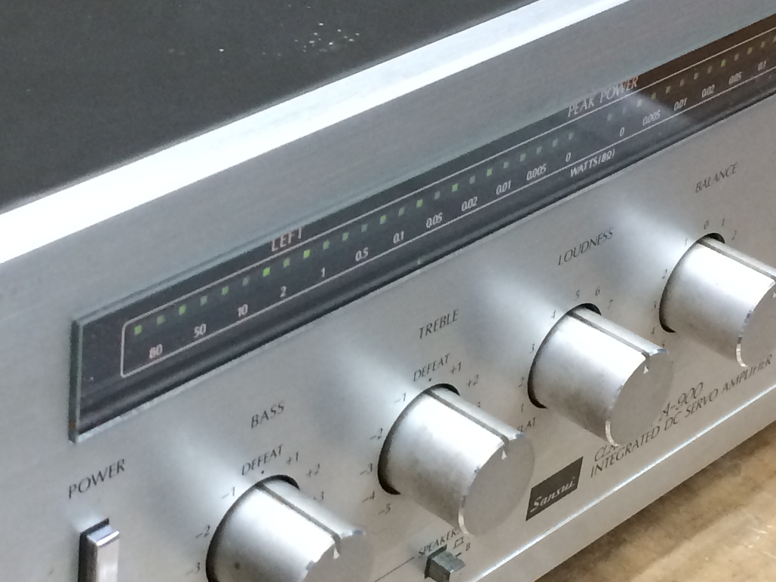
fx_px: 2063
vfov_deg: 16.1
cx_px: 247
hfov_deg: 21.2
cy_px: 256
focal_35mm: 92
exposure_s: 1/33
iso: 160
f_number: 2.2
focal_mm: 4.15
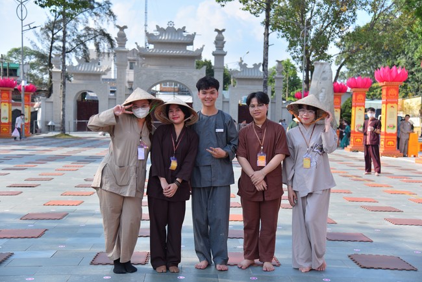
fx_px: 586
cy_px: 141
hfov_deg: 39.6
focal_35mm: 50
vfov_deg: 27.0
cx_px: 211
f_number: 4.5
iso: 125
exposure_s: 1/800
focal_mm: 50
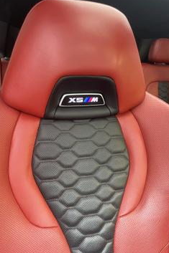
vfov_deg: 63.7
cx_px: 91
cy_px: 127
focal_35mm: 29
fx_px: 204
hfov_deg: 44.9
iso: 200
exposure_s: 1/50
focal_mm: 4.2
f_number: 1.6
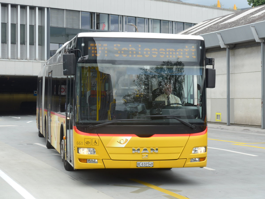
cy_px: 100
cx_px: 132
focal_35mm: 86
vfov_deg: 17.2
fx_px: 658
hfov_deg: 22.8
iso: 80
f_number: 4.5
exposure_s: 1/200
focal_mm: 17
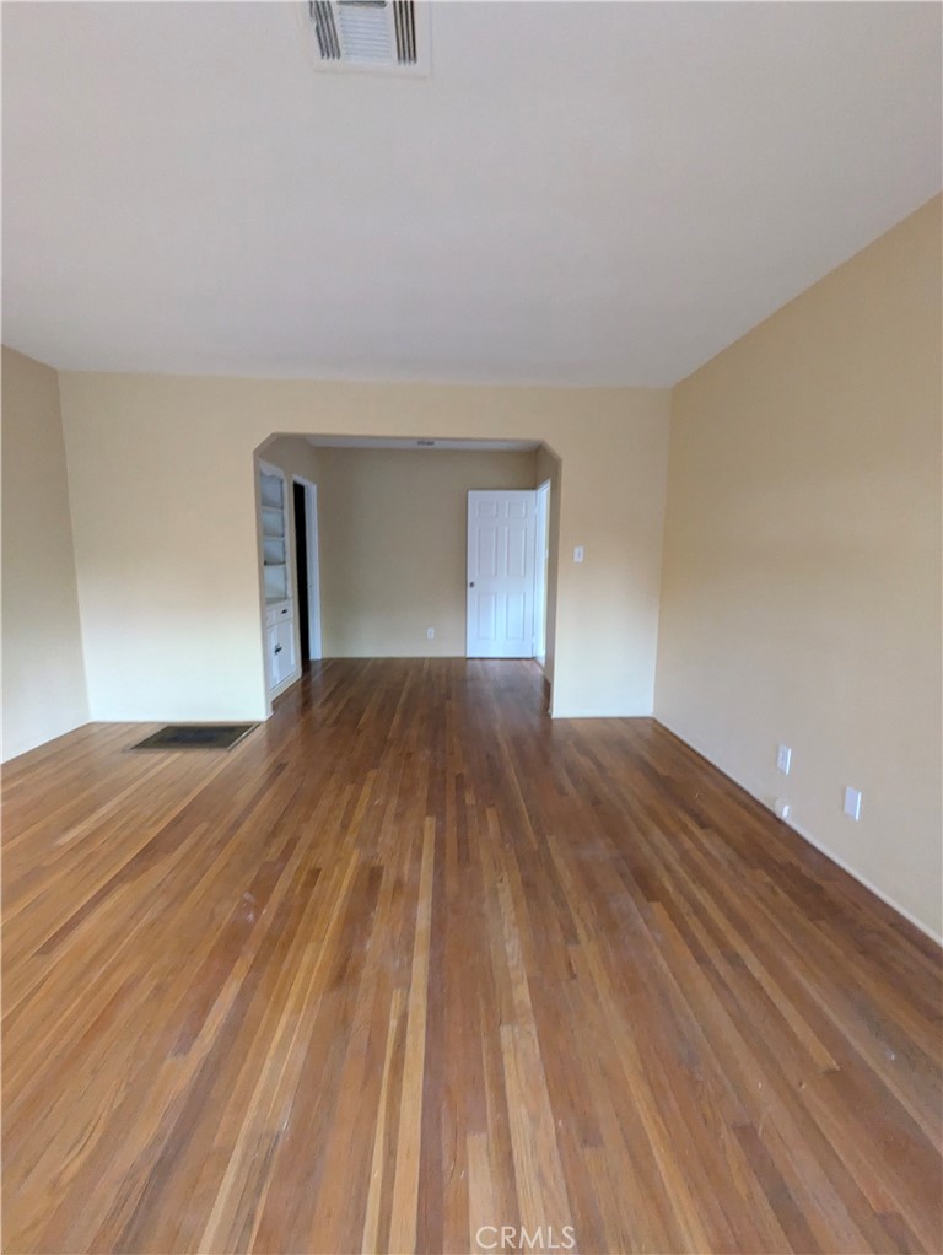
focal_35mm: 14
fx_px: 508
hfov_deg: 85.7
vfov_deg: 102.0
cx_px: 472
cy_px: 628
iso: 508
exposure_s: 1/40
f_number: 2.2
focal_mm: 1.83
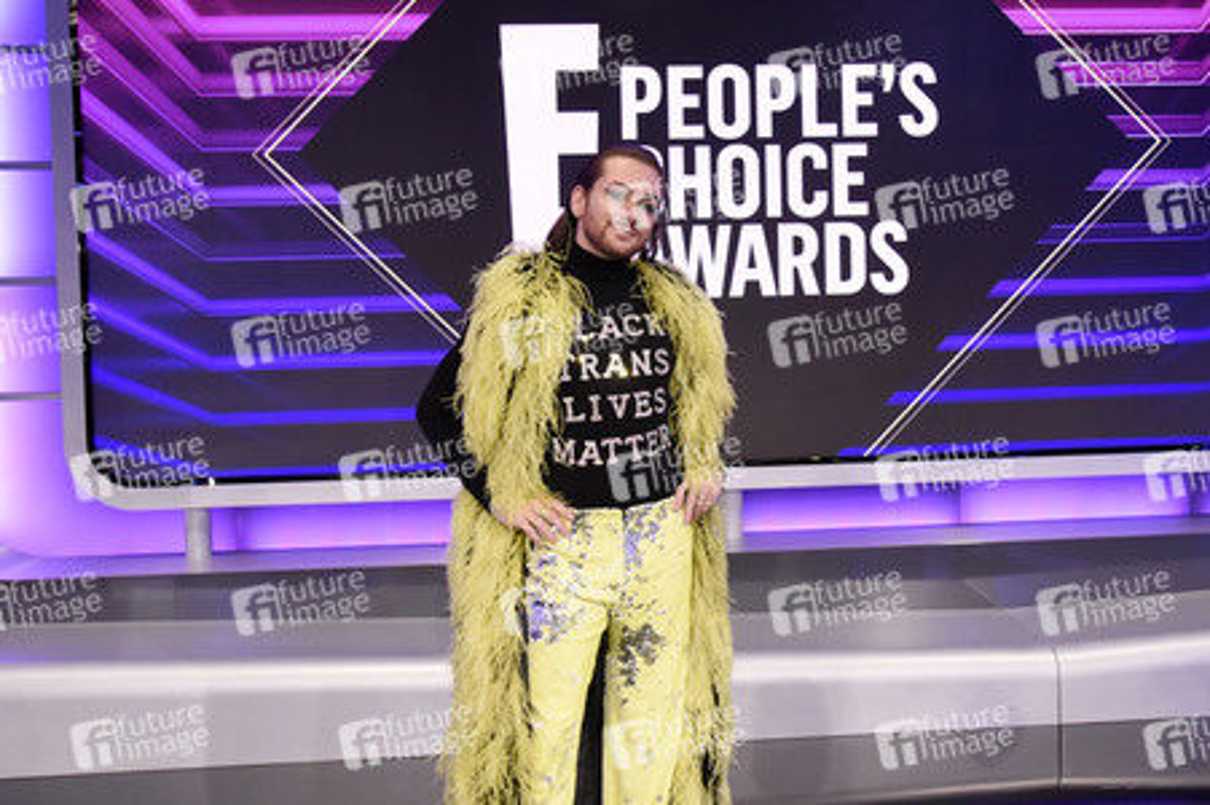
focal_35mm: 31
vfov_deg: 42.3
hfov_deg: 60.3
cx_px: 605
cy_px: 402
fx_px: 1041
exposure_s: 1/60
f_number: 6.3
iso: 3200
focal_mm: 31
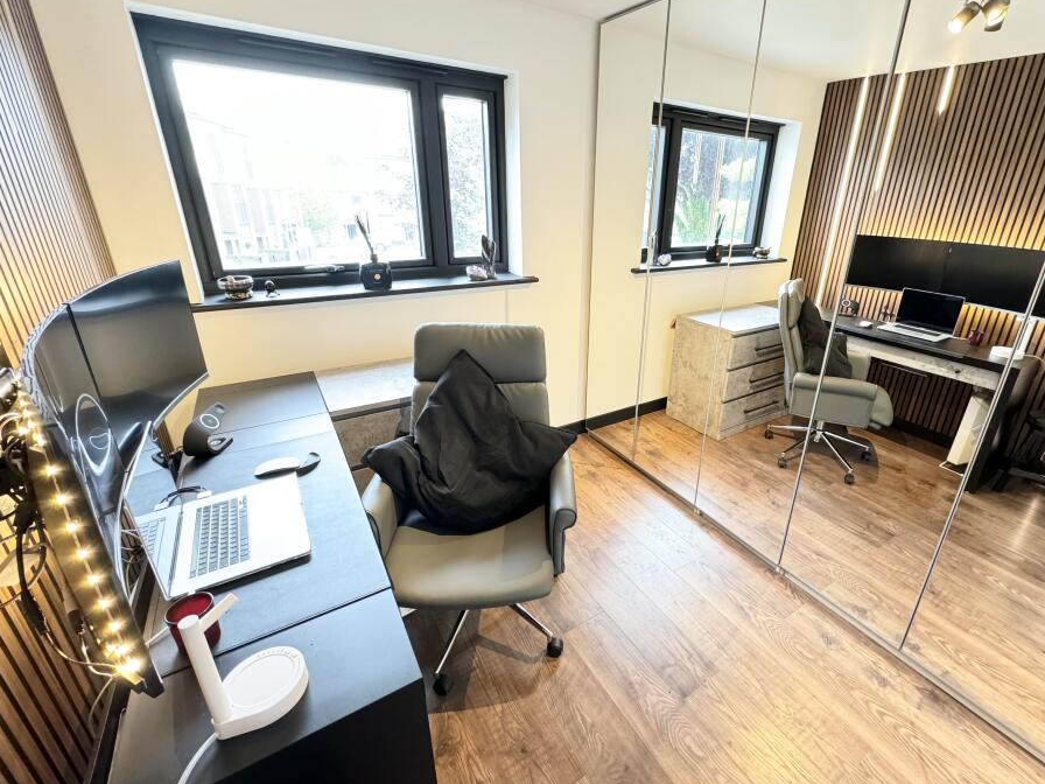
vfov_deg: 78.1
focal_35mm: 16
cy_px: 377
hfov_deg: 94.0
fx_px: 483
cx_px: 588
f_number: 2.2
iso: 500
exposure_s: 1/50
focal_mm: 2.22
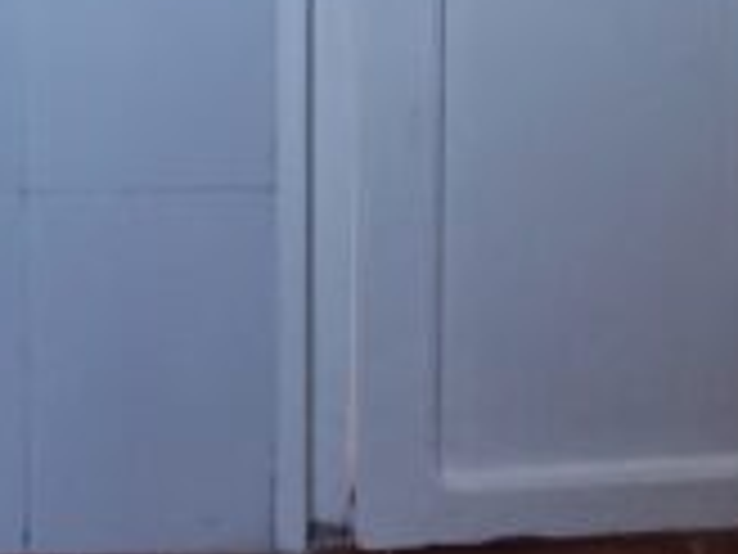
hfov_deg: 23.8
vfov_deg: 12.9
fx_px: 1727
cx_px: 590
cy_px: -856
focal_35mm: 81
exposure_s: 1/60
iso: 160
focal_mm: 2.2
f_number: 2.2
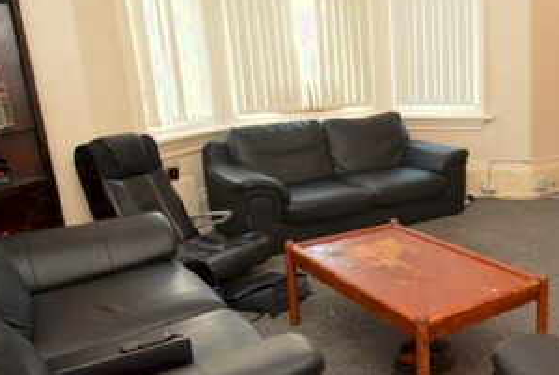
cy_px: 203
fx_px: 544
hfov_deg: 49.8
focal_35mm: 35
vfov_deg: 37.9
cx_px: 477
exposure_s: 1/60
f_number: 4
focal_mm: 10
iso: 1400
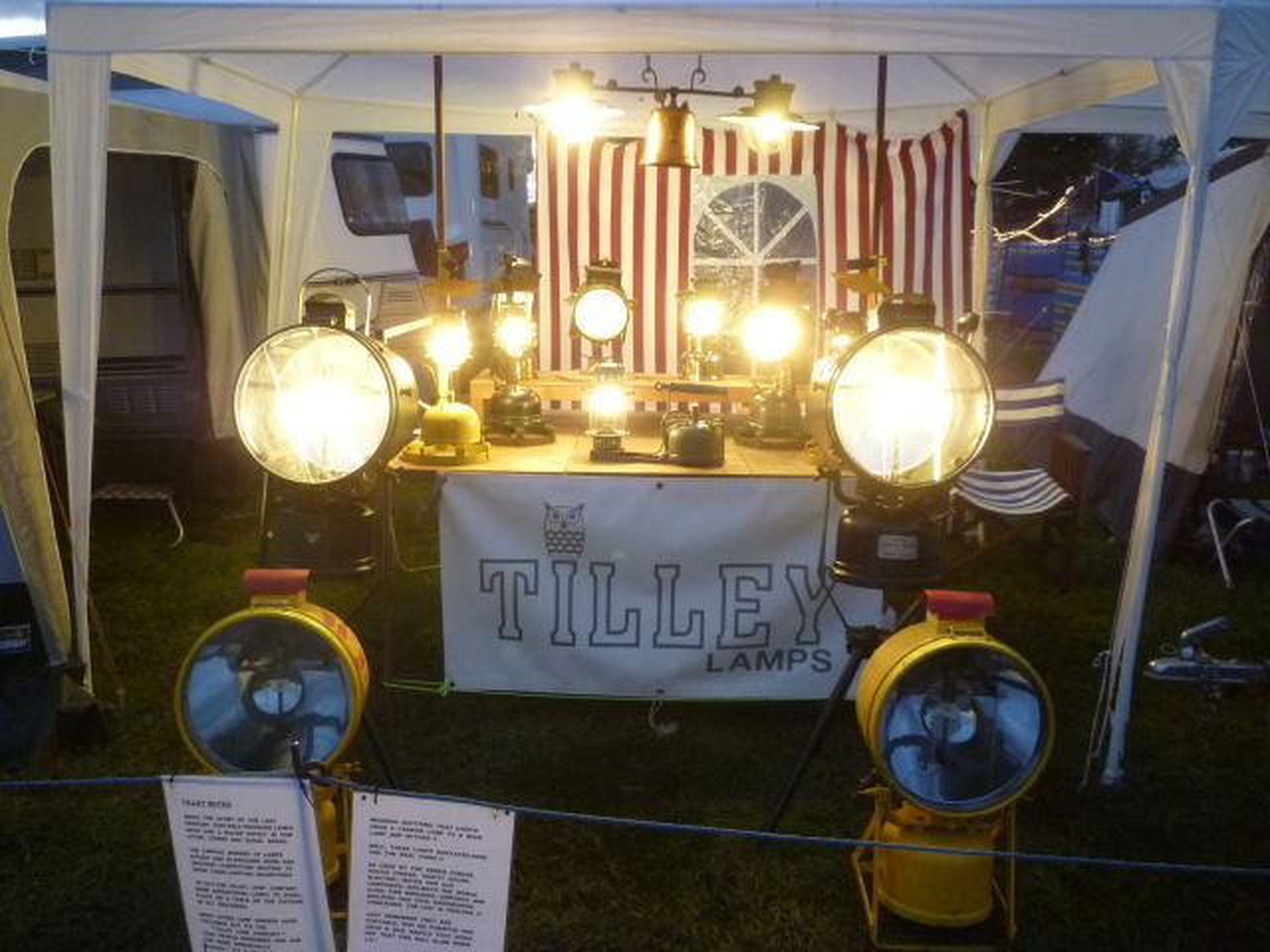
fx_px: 1064
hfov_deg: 61.7
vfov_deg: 48.2
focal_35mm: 29
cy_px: 476
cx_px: 635
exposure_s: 1/25
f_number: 3.3
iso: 400
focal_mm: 5.2
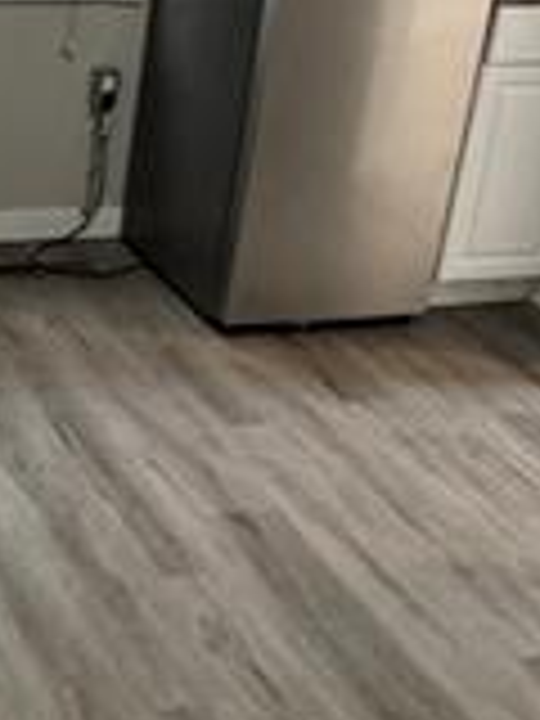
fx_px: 1394
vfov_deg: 28.1
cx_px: -130
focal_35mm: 67
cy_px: 99
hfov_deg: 20.3
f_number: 2.2
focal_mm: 2.22
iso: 800
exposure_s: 1/60
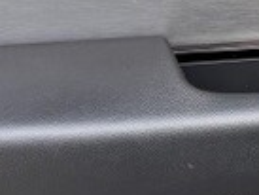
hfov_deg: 15.9
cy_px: -6
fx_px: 839
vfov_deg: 13.1
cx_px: 408
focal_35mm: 112
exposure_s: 1/254
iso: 80
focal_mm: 6.76
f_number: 1.78
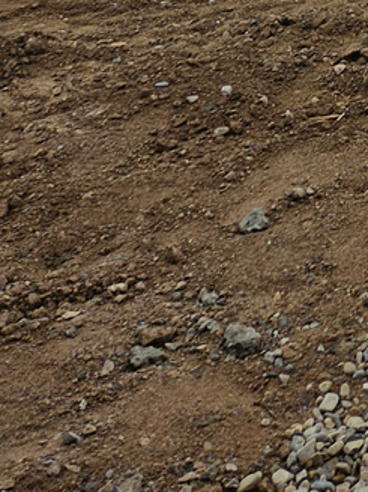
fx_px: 1532
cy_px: -554
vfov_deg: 14.4
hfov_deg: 11.7
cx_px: 829
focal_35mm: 108
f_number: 1.8
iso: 25
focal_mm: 5.4
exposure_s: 1/2450
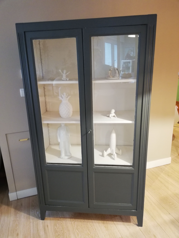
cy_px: 119
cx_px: 90
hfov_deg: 53.1
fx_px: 179
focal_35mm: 26
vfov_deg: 67.3
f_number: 2.2
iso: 500
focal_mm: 3.81
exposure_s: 1/20
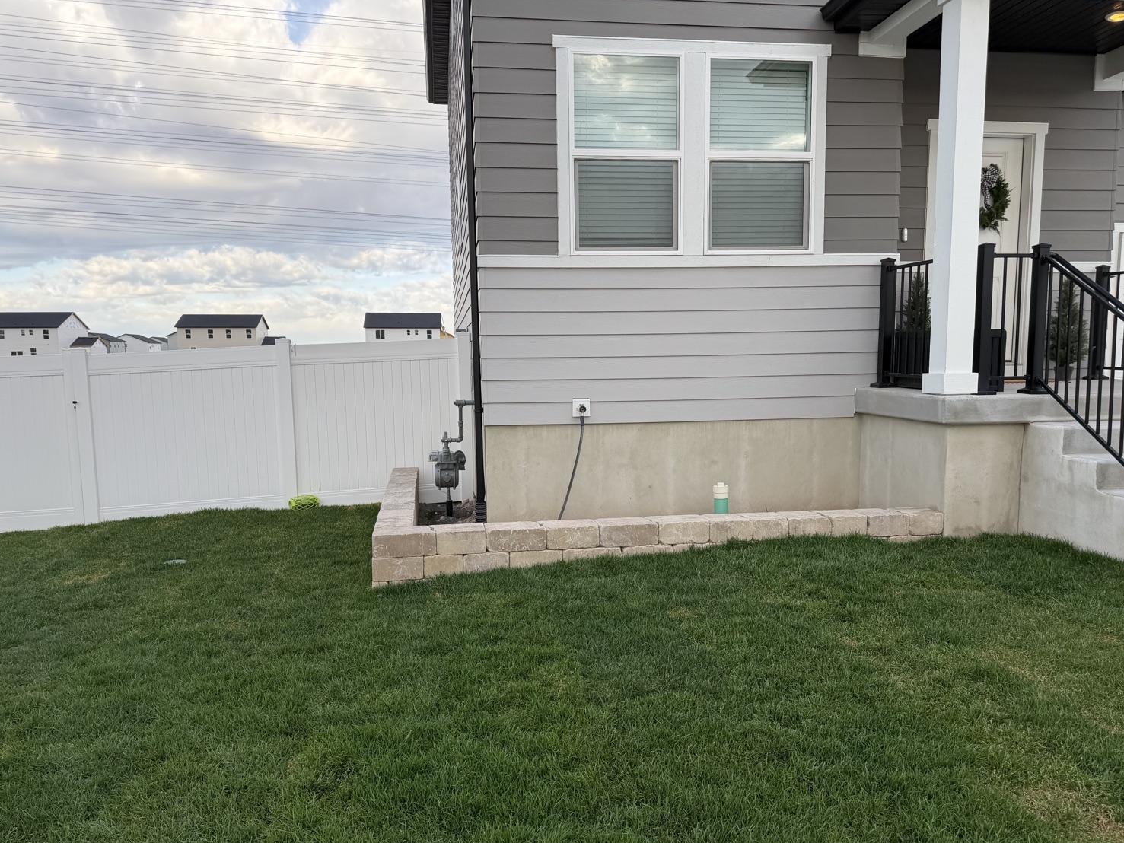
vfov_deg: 53.0
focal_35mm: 26
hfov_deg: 67.3
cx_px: 560
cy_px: 455
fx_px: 844
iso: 80
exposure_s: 1/735
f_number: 1.78
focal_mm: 6.76
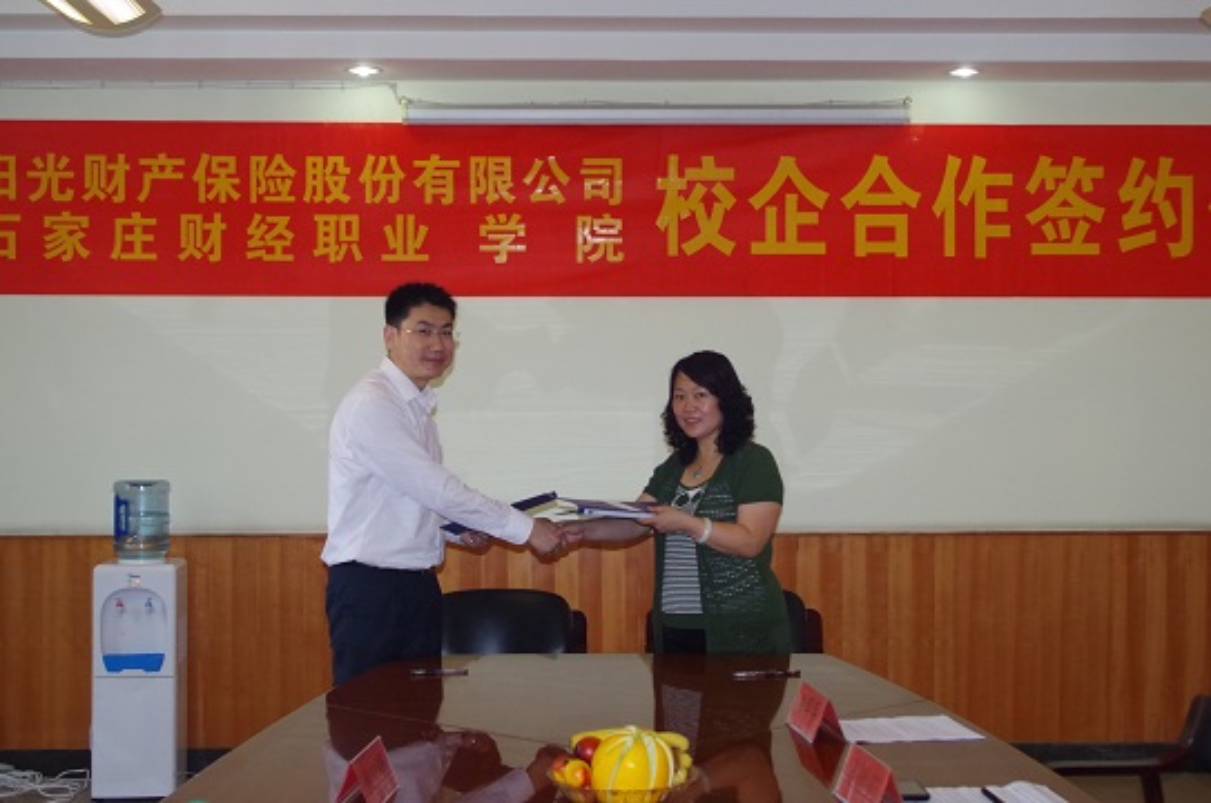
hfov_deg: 42.8
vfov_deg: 29.1
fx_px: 1545
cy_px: 402
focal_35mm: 46
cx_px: 606
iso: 1600
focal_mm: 30.63
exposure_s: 1/180
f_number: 5.6
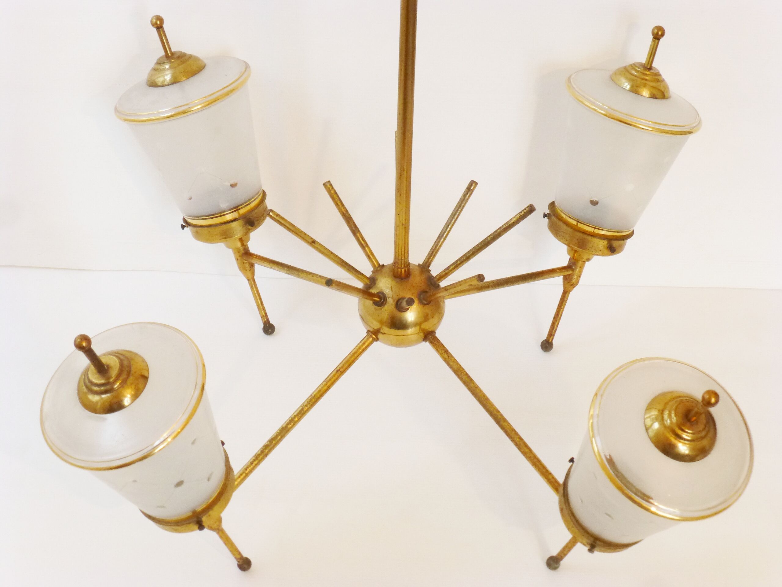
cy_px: 294
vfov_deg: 19.6
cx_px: 391
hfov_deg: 26.0
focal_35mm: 75
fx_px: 1694
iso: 250
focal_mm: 13.3
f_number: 5
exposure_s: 1/60
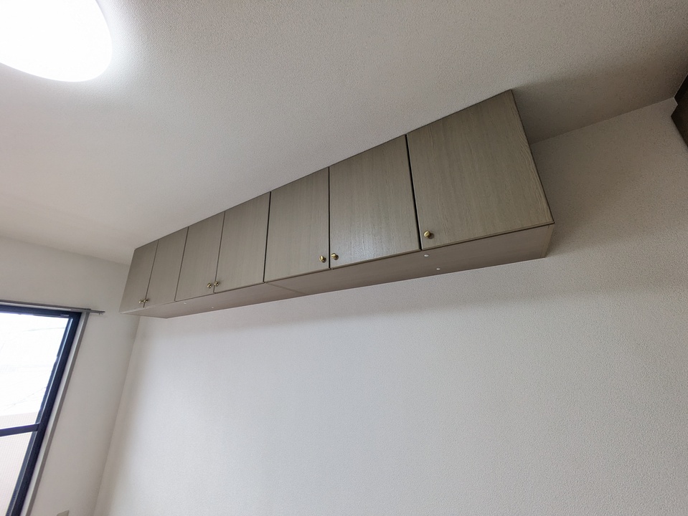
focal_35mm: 14
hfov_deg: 102.0
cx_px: 344
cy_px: 258
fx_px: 278
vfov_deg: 85.7
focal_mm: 1.83
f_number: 2.2
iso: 160
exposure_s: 1/120
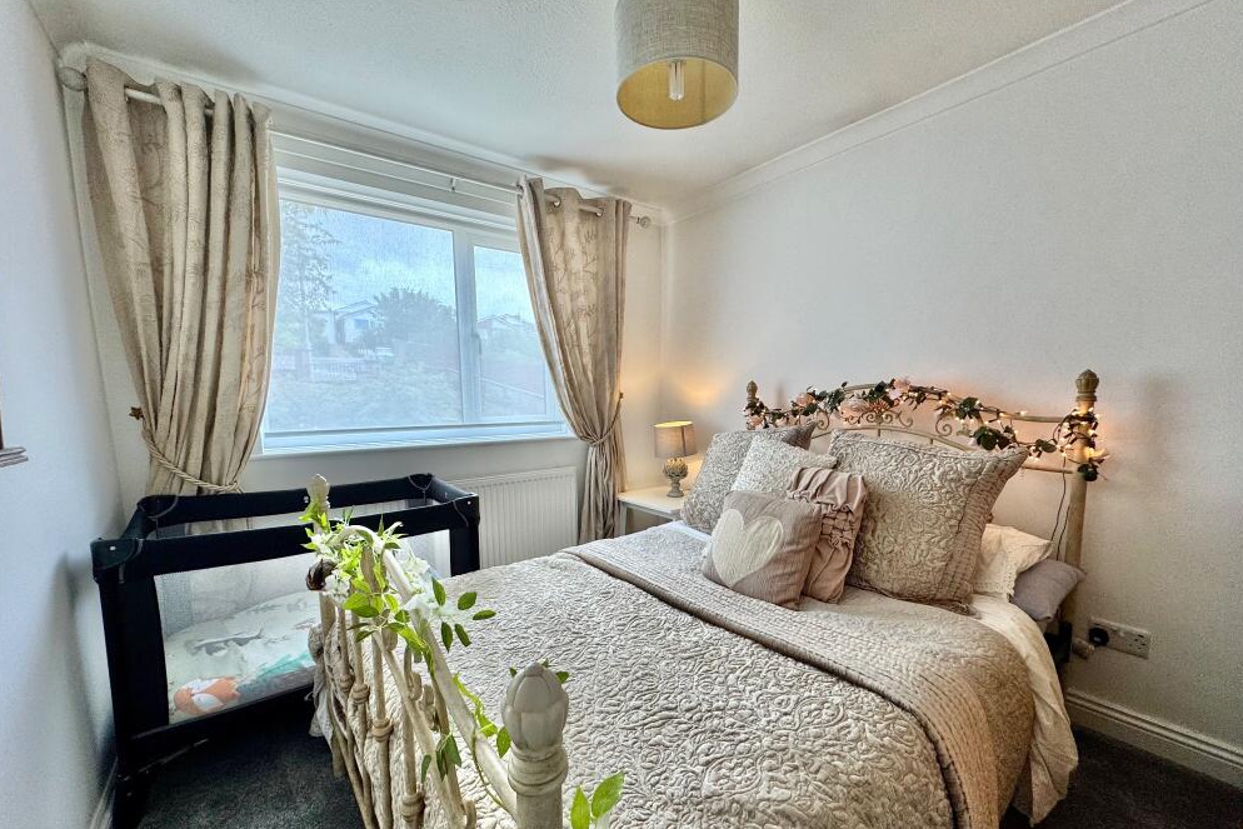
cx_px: 627
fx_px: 518
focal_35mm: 15
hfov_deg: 100.4
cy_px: 453
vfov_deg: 77.2
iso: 80
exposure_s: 1/100
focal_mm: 2.22
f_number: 2.2
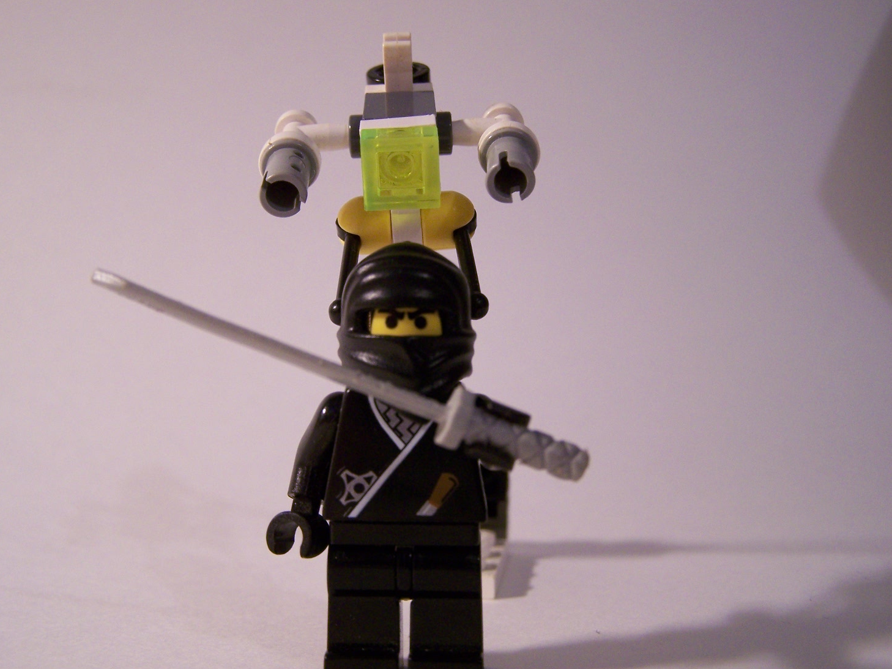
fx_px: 1005
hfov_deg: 47.9
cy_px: 329
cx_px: 440
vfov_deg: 36.8
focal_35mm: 39
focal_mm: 6.3
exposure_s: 1/20
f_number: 2.8
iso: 160
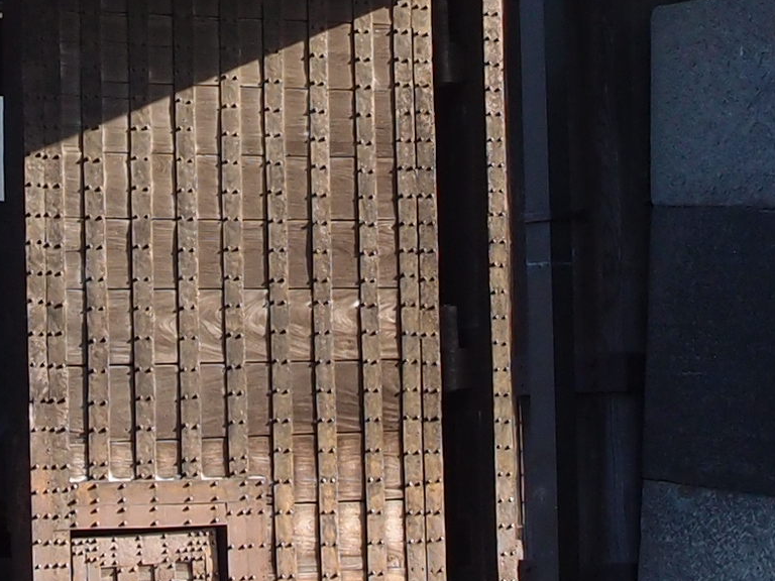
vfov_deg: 11.0
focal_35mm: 133
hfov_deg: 14.8
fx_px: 2978
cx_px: 198
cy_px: -101
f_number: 4
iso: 100
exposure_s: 1/160
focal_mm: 6
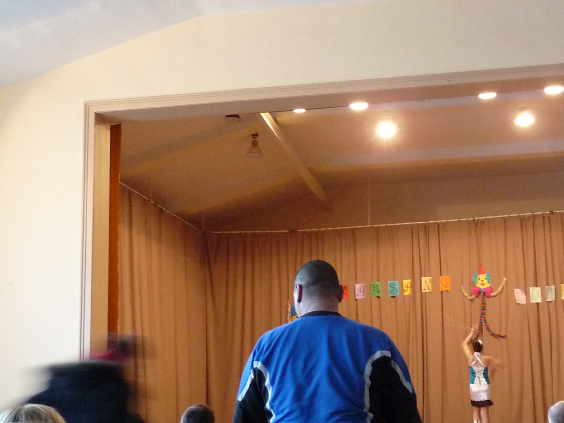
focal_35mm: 58
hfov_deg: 32.8
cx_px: 396
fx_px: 945
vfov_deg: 25.2
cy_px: 262
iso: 400
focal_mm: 5
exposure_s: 1/8
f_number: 2.8
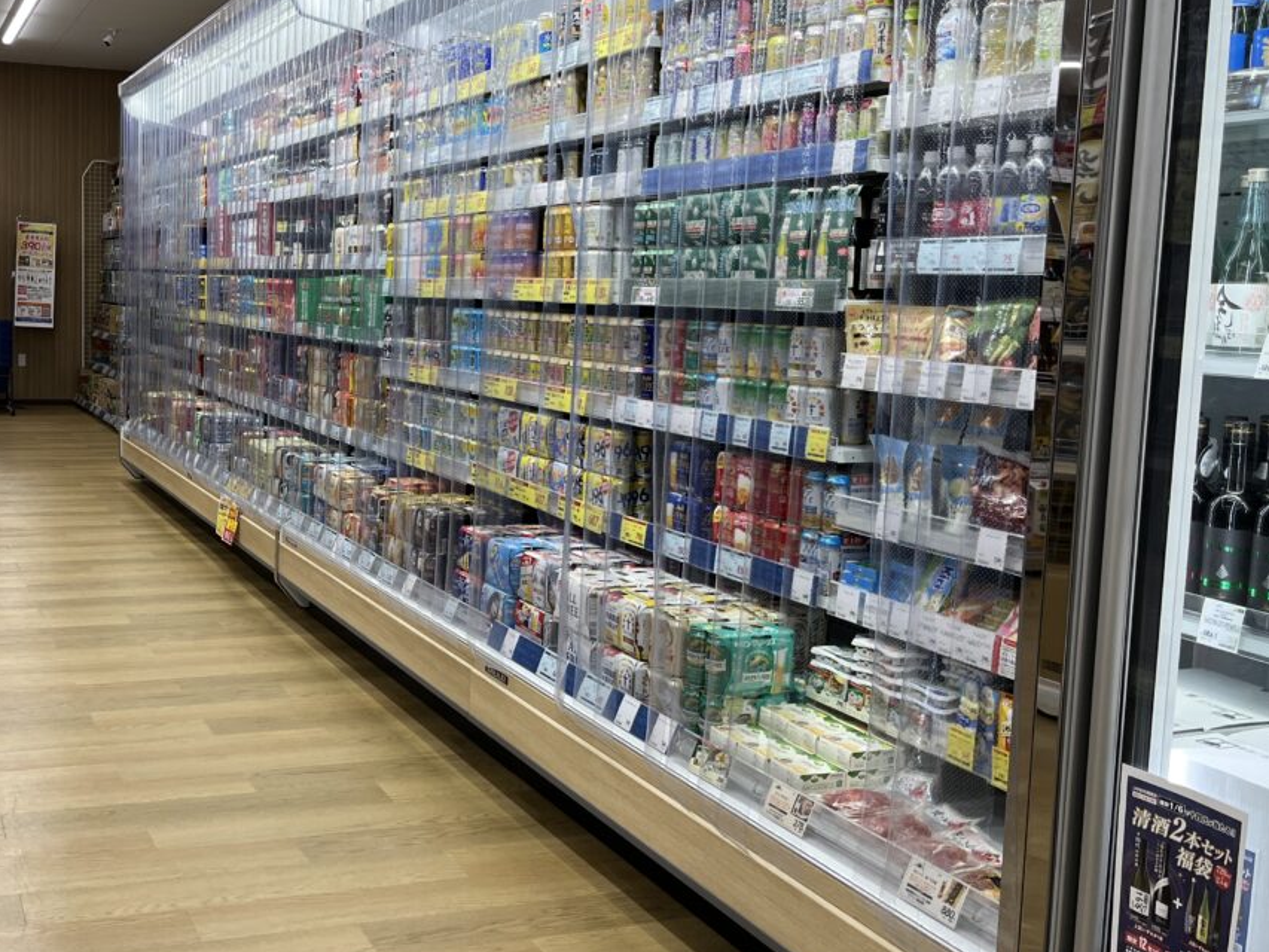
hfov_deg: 46.7
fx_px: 1430
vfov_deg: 36.8
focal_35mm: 39
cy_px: 445
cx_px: 373
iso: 40
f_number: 1.6
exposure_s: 1/120
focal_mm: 5.1
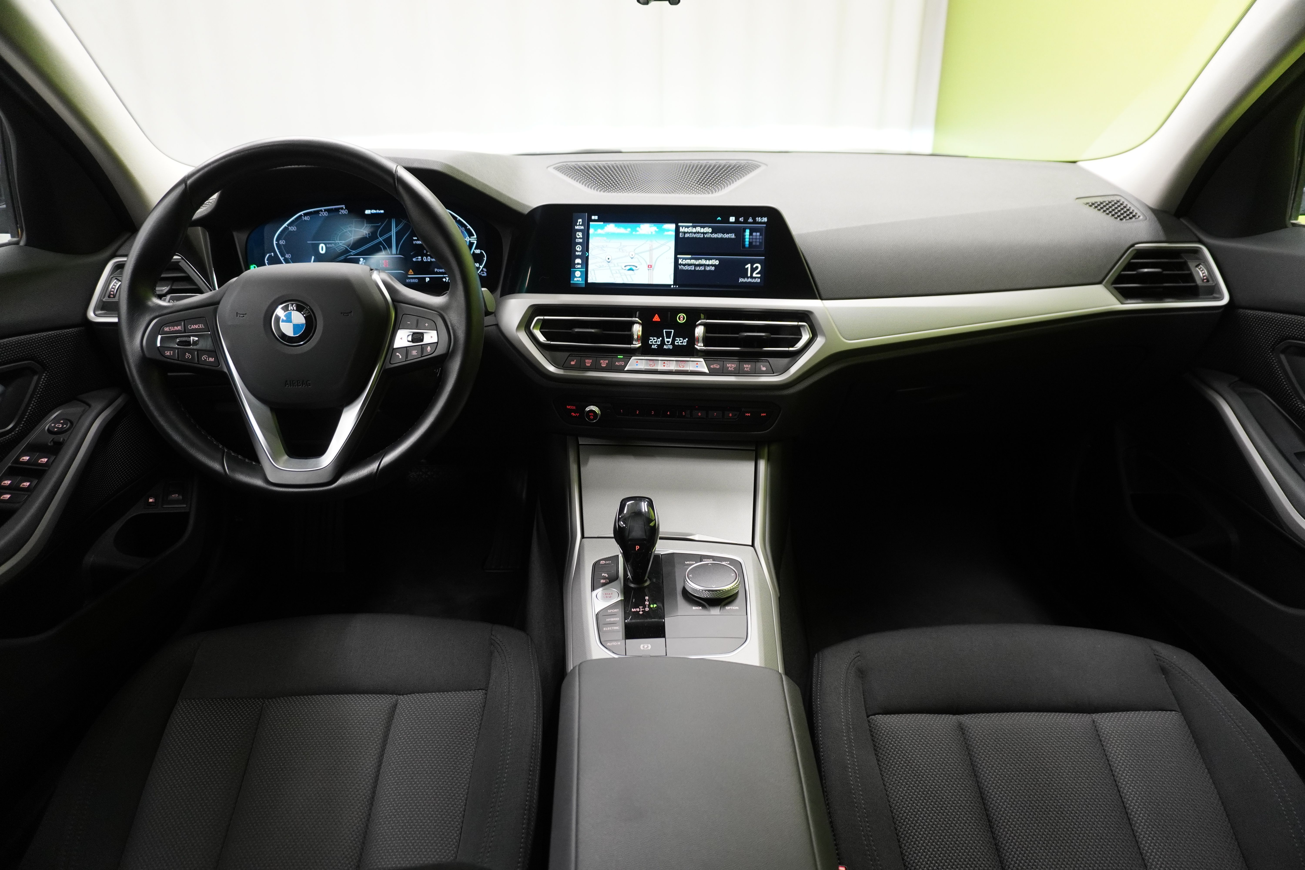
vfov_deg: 53.1
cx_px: 652
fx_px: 870
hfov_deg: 73.7
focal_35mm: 24
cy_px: 435
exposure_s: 1/30
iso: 1000
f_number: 3.5
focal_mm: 16
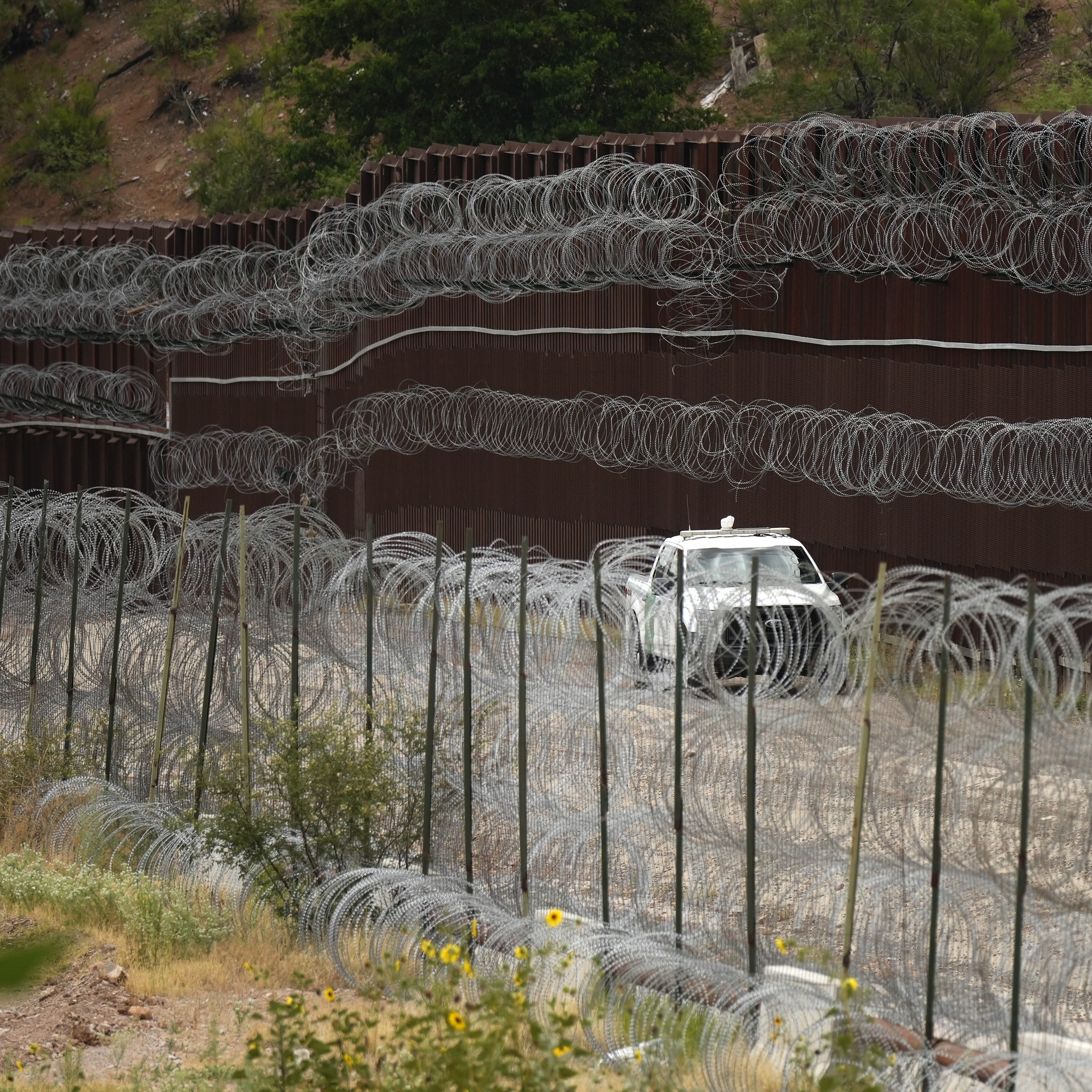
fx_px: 14883
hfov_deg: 4.2
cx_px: 856
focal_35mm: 417
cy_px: 588
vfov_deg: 4.2
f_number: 4
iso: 250
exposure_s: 1/2000
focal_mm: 200
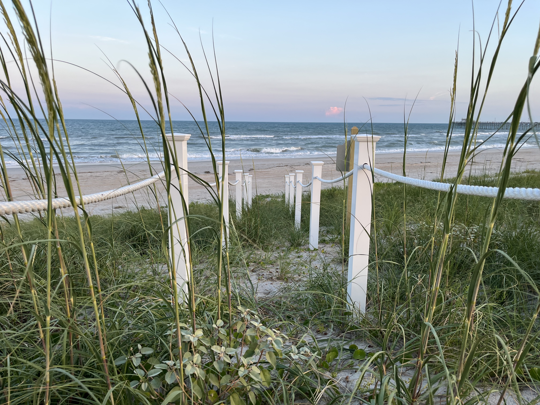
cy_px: 202
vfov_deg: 53.1
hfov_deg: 67.3
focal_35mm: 26
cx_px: 270
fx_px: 406
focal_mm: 5.1
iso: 40
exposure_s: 1/122
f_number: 1.6
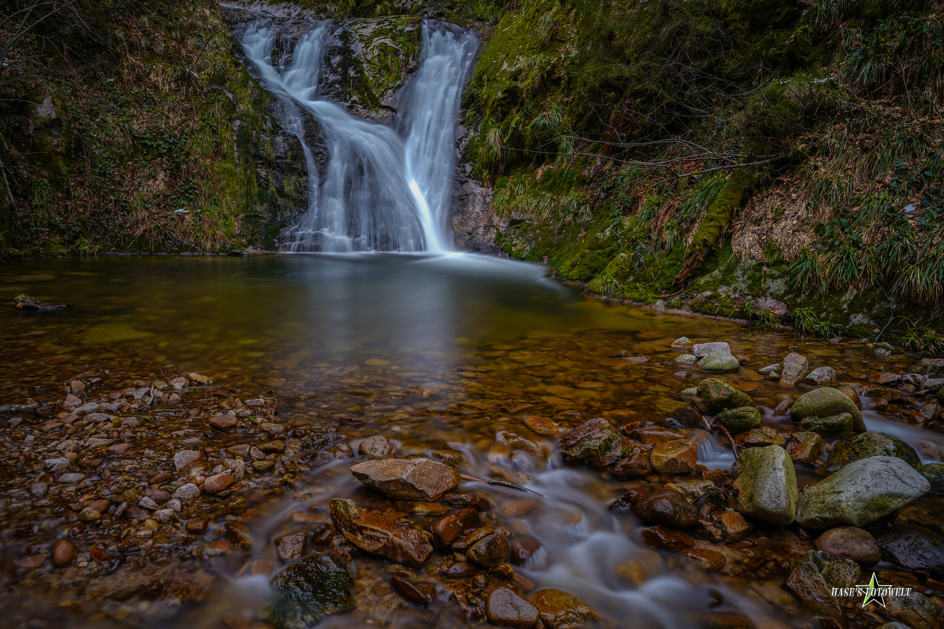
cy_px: 314
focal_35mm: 28
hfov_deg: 65.5
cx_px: 472
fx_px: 734
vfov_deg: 46.4
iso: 50
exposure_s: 30
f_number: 5
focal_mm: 28
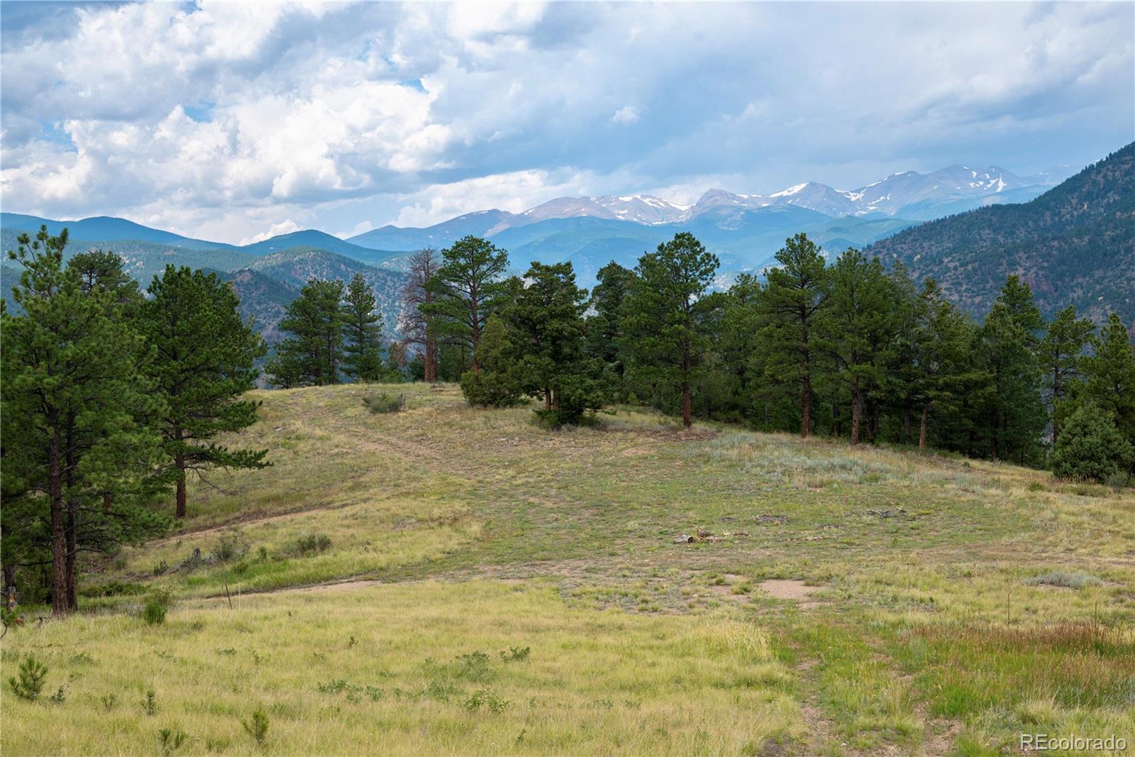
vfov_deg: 27.0
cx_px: 568
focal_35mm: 50
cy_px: 378
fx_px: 1576
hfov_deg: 39.6
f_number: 6.3
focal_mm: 50
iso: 100
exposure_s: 1/320
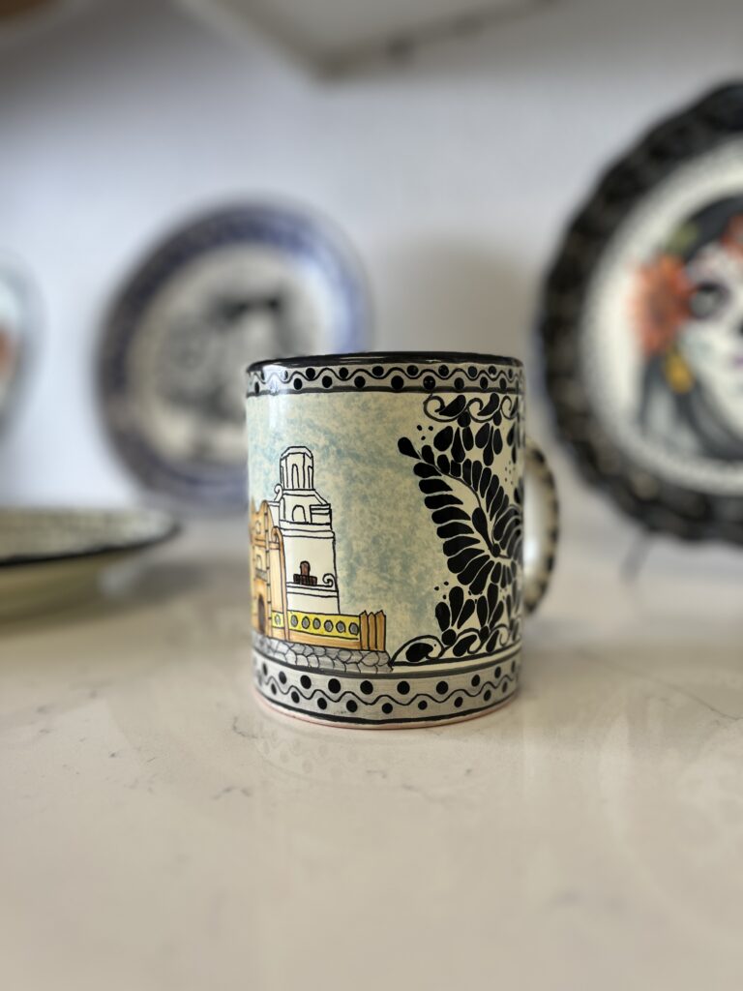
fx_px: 744
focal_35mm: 26
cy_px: 496
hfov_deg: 53.1
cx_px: 372
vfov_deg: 67.3
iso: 50
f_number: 1.6
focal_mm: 5.1
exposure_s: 1/120
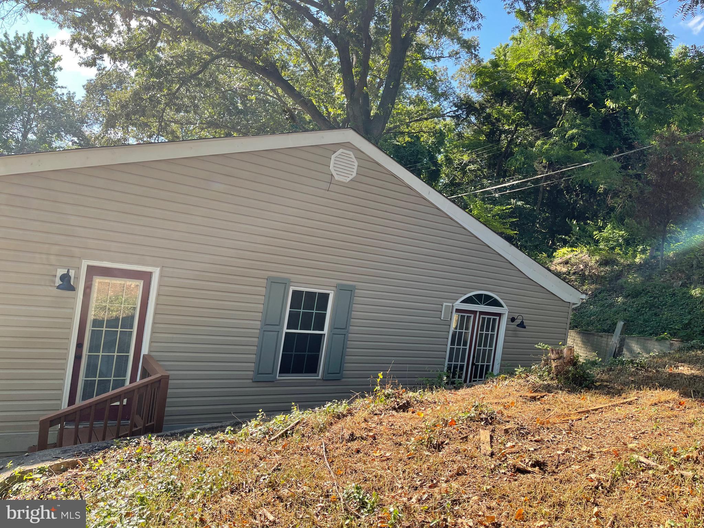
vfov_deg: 53.1
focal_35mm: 26
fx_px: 529
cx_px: 352
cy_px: 264
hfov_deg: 67.3
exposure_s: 1/615
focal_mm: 5.1
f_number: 1.6
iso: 32
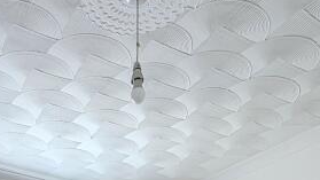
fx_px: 407
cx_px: 63
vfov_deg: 16.8
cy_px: 381
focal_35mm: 48
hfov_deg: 41.0
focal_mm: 2.02
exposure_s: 1/123
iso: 59
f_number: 1.7
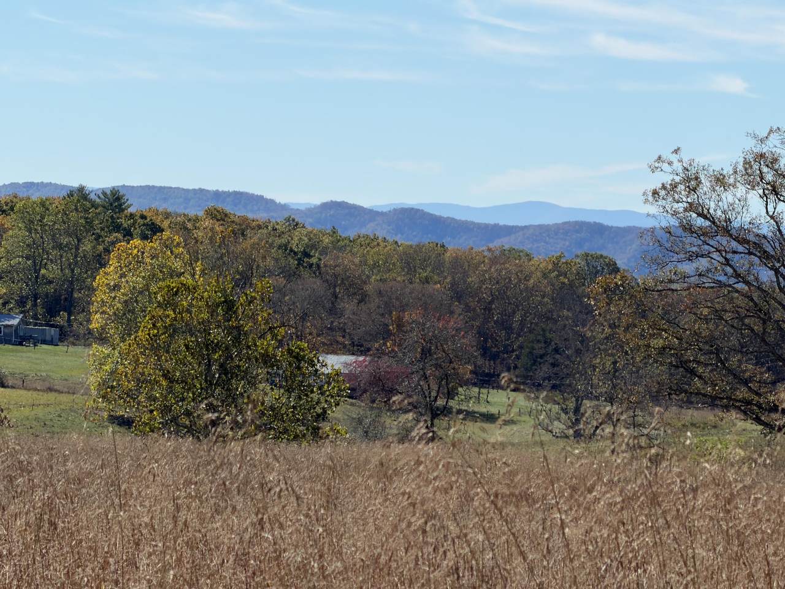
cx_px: 392
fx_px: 4535
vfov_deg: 7.4
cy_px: 294
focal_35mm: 200
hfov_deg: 9.9
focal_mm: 16.89
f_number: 2.8
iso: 16
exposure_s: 1/755
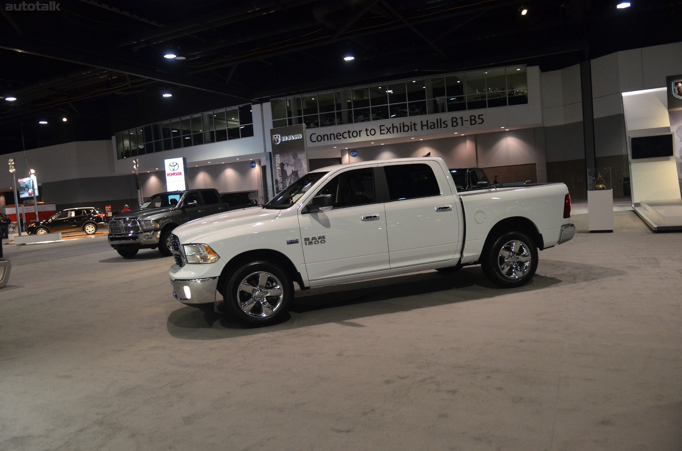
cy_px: 226
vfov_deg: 50.2
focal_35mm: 26
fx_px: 482
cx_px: 341
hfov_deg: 70.5
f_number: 2.8
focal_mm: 17
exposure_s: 1/125
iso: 1600
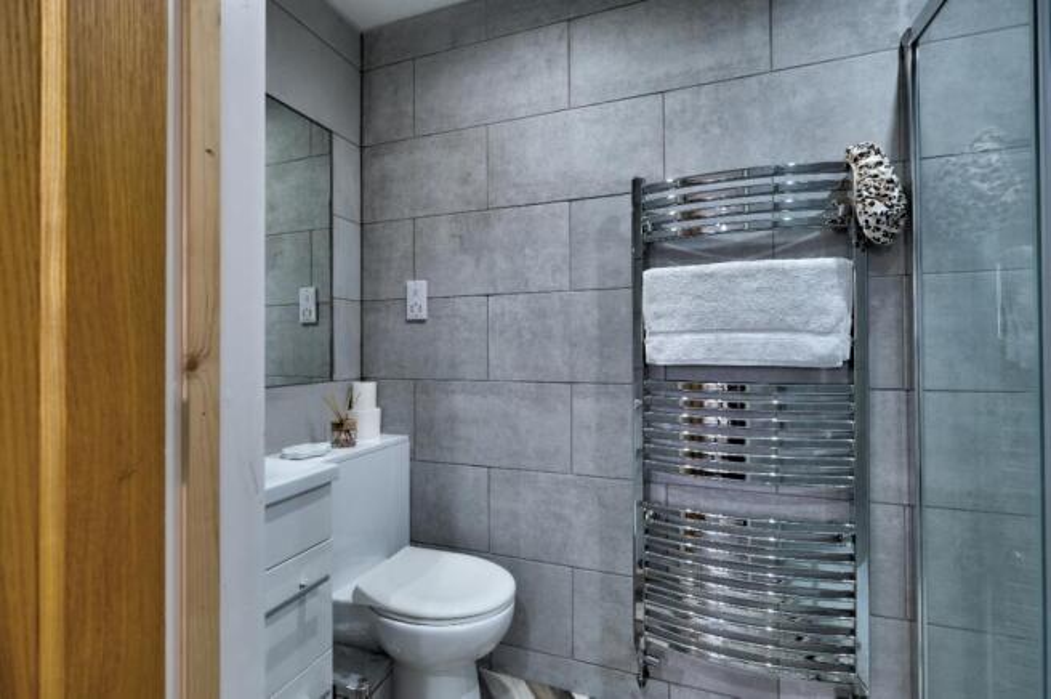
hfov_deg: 100.4
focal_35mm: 15
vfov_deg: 77.2
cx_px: 526
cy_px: 350
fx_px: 437
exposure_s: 1/15
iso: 640
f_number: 4
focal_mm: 10
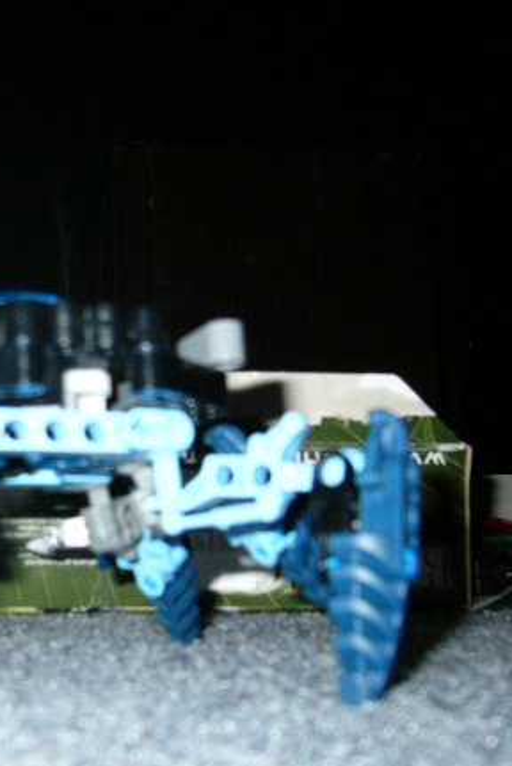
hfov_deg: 24.4
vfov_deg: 36.8
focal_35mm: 54
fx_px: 1150
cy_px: 409
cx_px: 57
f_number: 2.8
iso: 100
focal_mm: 5.8
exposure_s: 1/60
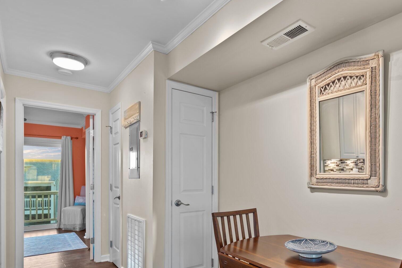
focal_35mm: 23
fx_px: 257
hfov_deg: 74.6
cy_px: 179
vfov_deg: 54.0
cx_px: 255
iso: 400
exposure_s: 1/8
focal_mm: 17
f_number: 4
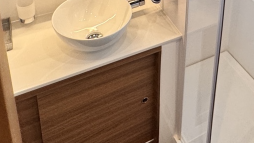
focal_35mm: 48
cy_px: -82
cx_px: 198
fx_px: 323
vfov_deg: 20.6
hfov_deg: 41.3
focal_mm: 2.22
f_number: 2.2
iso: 200
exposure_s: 1/99
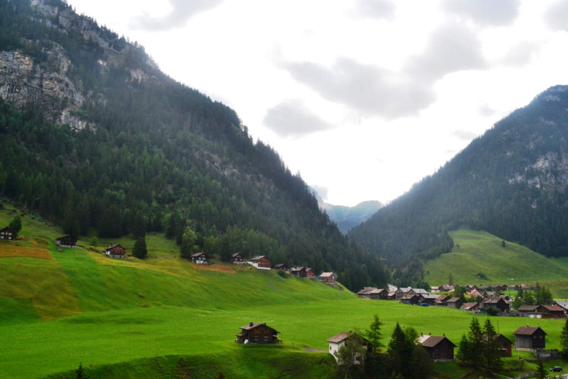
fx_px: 615
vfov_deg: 34.2
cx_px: 284
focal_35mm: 39
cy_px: 190
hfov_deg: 49.5
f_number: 11
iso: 400
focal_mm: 26
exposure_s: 1/400
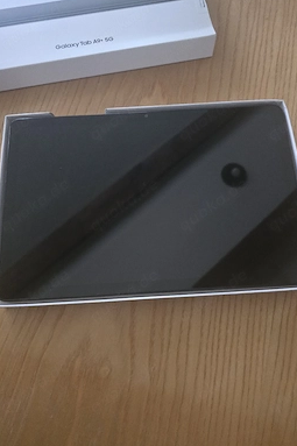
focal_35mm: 25
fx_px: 310
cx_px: 149
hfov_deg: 51.2
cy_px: 218
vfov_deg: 71.5
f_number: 1.7
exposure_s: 1/15
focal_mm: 6.3
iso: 2000
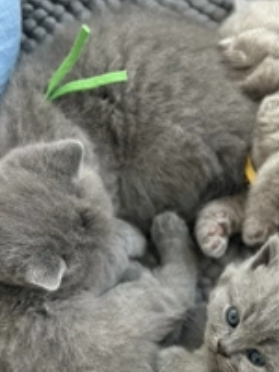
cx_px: 238
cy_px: 311
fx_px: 1032
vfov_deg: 20.2
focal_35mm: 96
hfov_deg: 15.3
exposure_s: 1/144
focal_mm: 6.86
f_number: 1.78
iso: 80
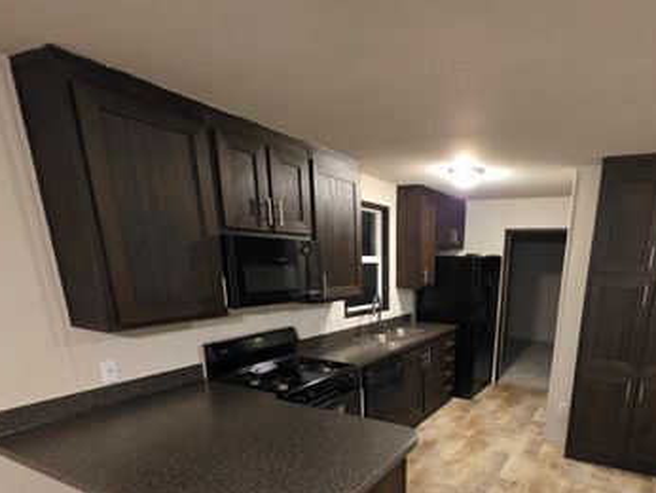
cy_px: 377
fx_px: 379
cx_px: 429
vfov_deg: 61.8
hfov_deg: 79.4
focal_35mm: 20
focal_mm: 2.2
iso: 1250
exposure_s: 1/60
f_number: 1.9
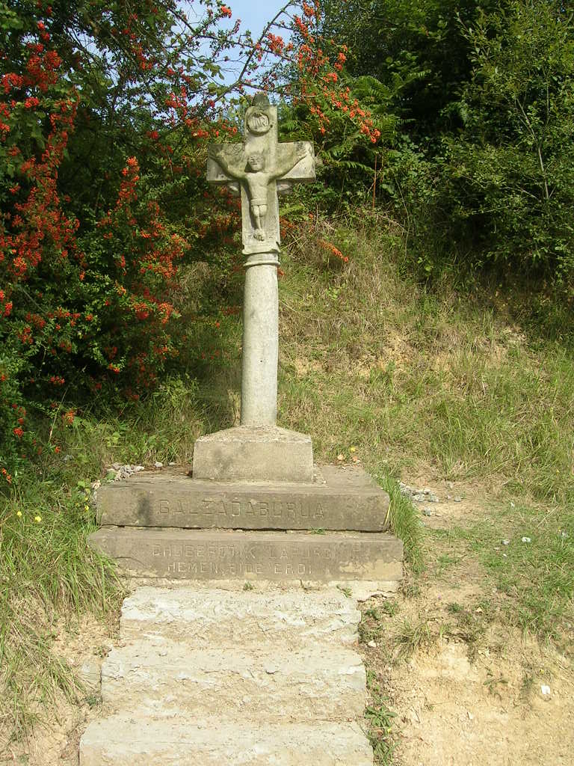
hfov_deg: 40.7
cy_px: 383
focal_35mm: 35
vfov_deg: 52.6
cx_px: 287
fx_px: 774
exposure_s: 1/279
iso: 50
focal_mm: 5.4
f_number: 4.8
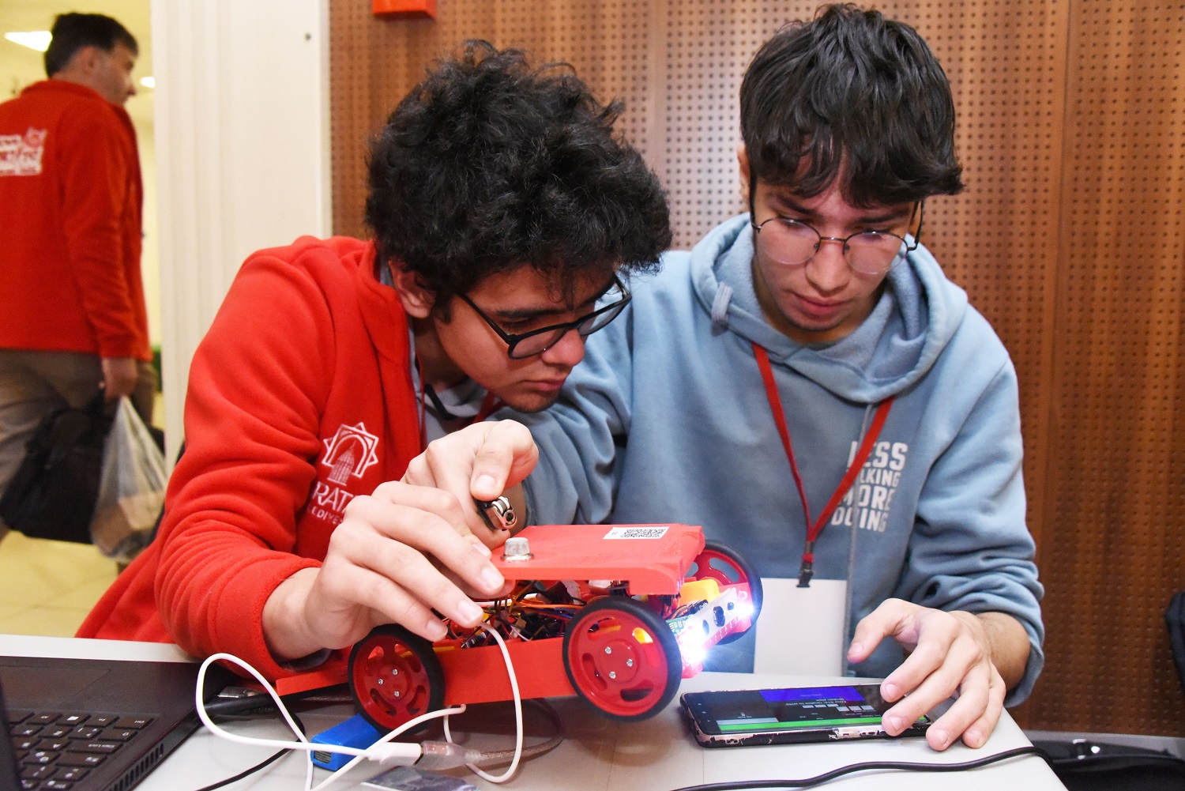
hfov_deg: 58.7
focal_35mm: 32
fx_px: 1054
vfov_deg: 41.1
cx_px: 592
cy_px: 396
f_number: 6.3
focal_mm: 32
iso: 10000
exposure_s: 1/125
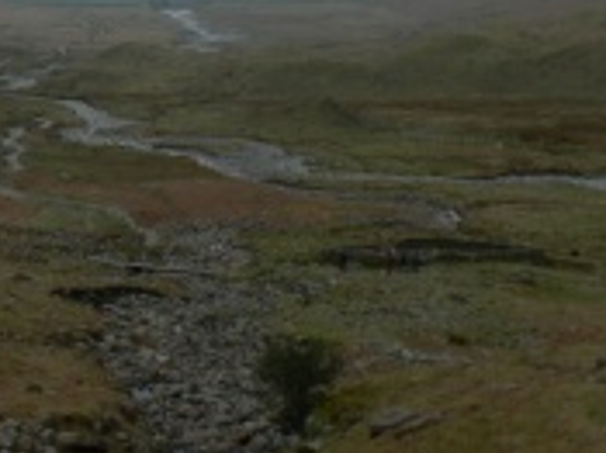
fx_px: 1557
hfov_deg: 21.4
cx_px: 38
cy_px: 24
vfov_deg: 16.3
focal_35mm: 89
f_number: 5.6
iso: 80
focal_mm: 6
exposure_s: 1/200
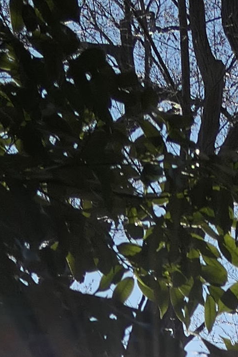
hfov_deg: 7.2
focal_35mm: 183
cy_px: 1015
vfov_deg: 9.3
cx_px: 476
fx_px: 1816
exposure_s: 1/1000
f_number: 4
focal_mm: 8.8
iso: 125
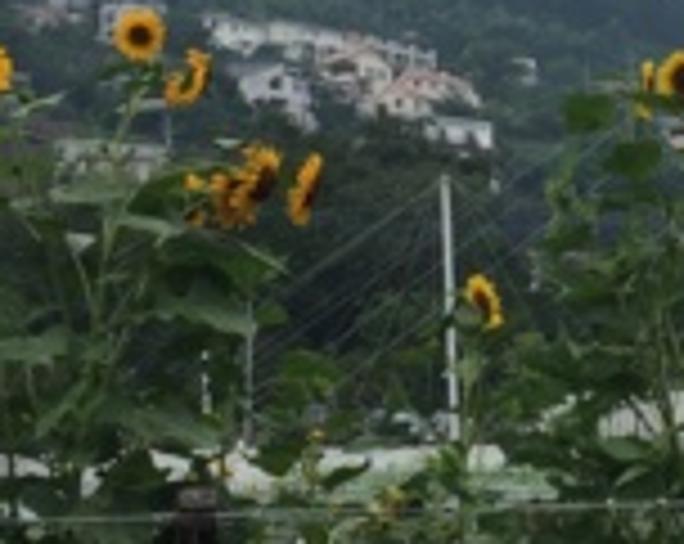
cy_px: -58
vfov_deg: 13.4
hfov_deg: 17.1
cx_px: 526
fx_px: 2263
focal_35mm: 112
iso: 32
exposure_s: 1/732
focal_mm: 4.15
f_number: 2.2
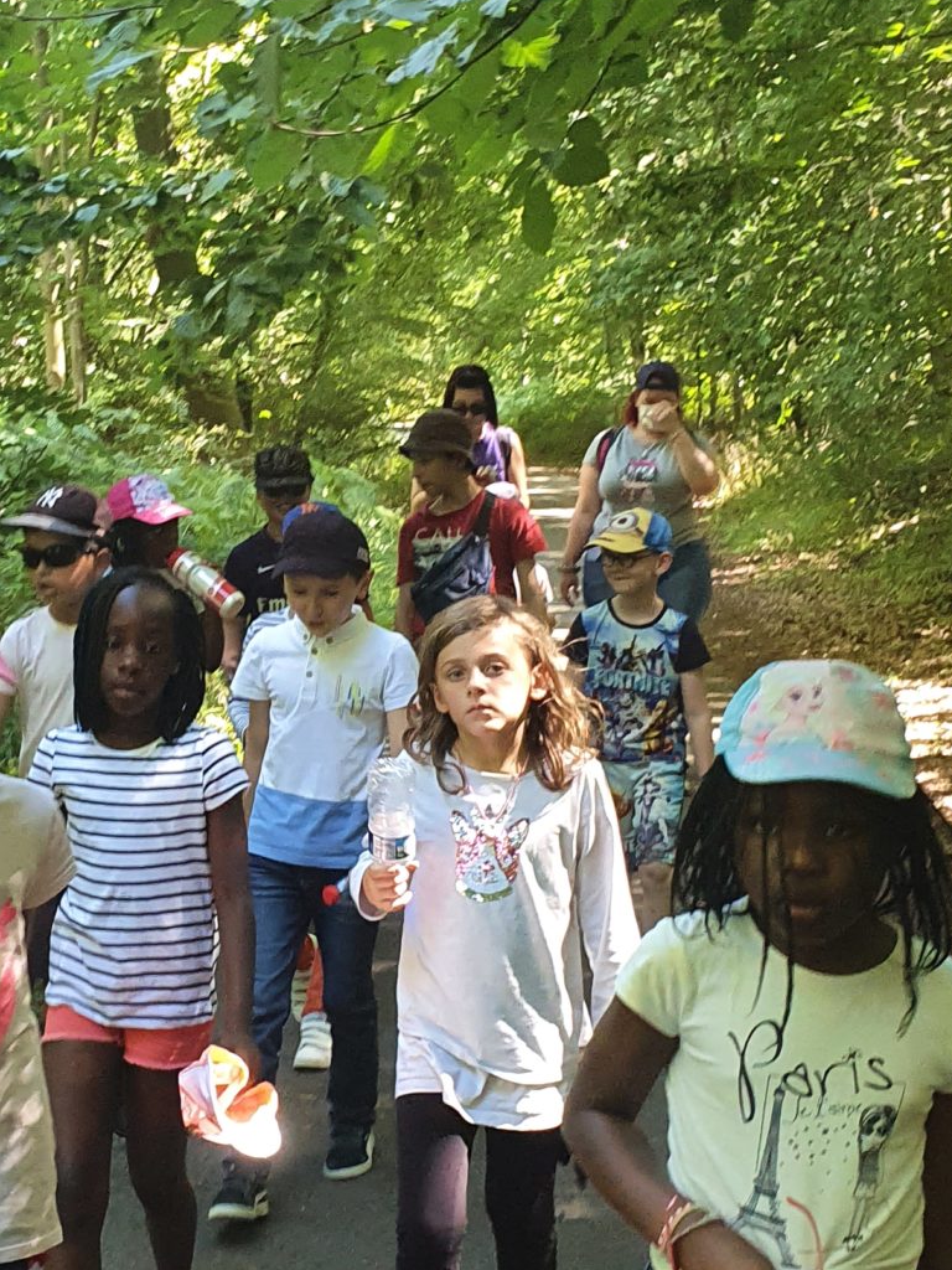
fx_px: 2383
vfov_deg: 29.8
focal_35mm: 65
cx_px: 356
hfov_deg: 22.5
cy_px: 558
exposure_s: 1/100
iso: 320
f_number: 2.4
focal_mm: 4.32
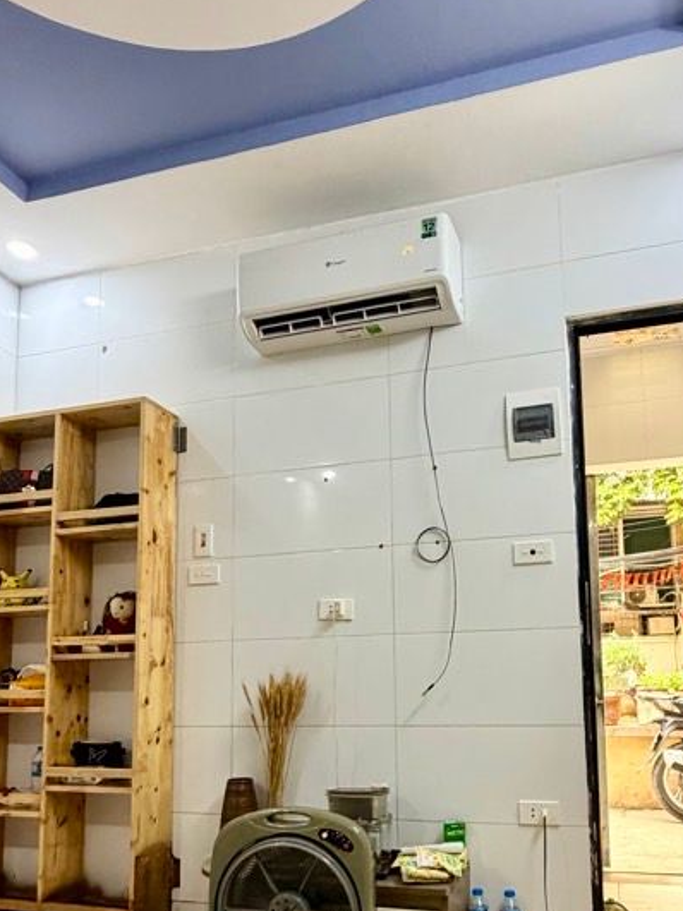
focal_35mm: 27
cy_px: 607
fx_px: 711
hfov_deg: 51.0
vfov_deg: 63.7
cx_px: 407
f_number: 2.2
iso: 320
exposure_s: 1/121
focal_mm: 2.22
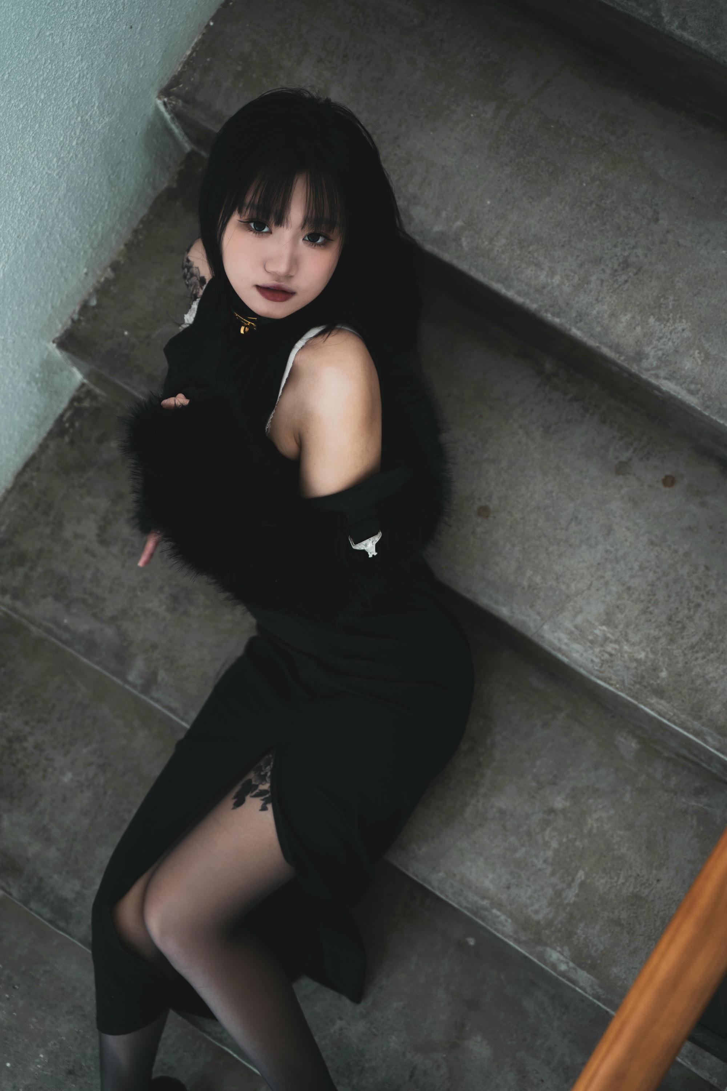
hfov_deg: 18.2
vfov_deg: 27.0
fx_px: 2272
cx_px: 364
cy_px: 546
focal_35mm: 75
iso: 800
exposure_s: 1/160
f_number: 2.8
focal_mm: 75
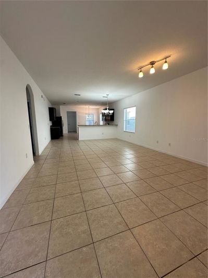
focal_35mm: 14
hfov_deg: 85.7
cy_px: 139
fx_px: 112
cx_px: 104
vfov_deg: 102.1
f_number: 2.2
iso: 160
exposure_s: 1/120
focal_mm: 2.22
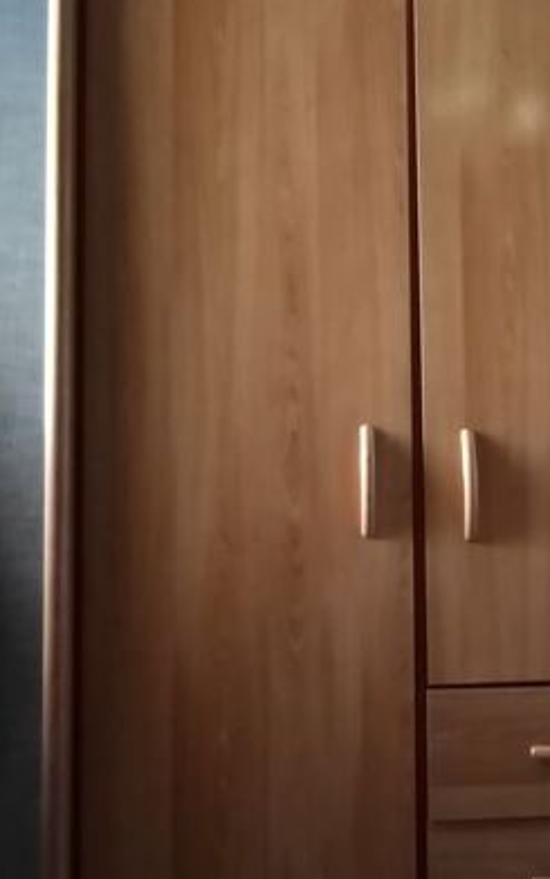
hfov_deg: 27.8
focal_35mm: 45
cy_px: 525
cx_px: 465
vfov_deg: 44.1
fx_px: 1079
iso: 1494
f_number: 1.8
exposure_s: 1/20
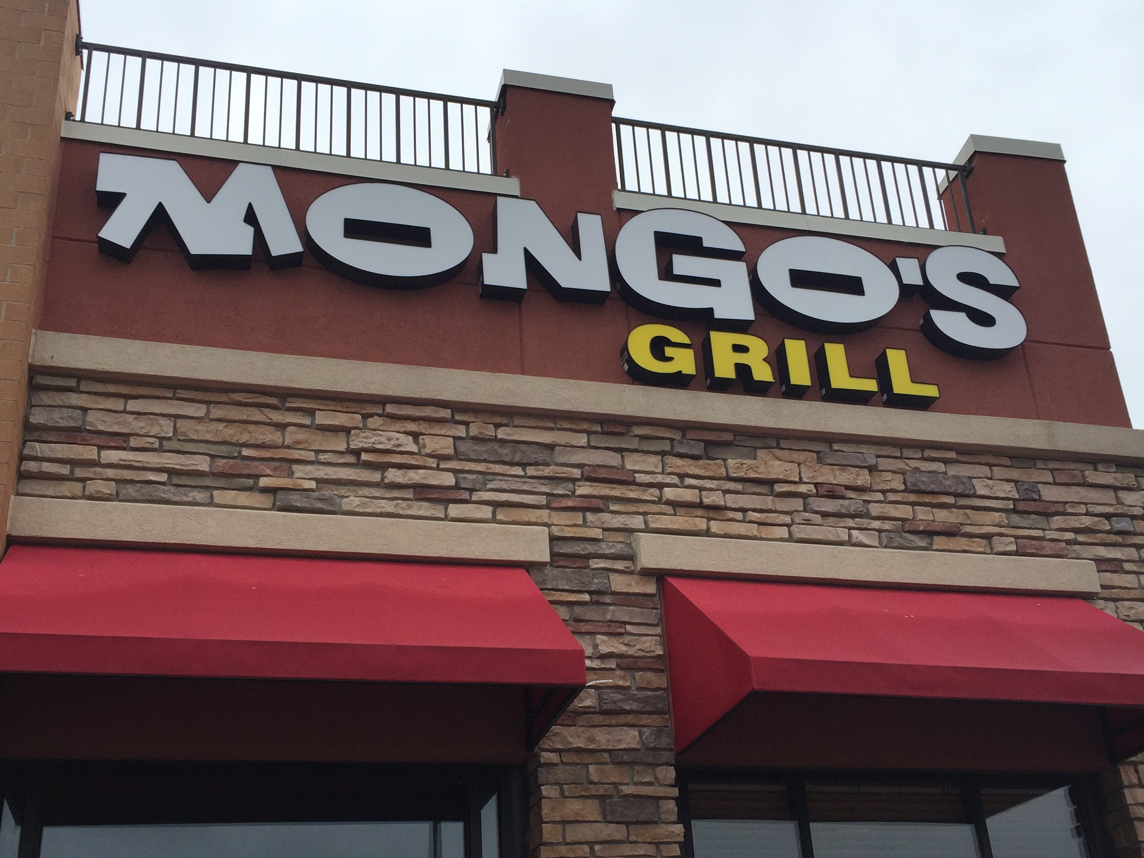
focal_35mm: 40
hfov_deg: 46.8
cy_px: 530
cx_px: 558
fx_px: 1322
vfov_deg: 35.8
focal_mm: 4.15
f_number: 2.2
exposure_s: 1/1199
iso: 32
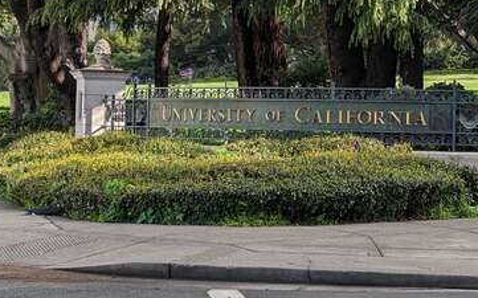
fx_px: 1471
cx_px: 343
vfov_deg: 11.5
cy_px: 52
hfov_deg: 18.4
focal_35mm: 113
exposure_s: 1/429
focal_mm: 6.81
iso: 41
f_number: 1.85
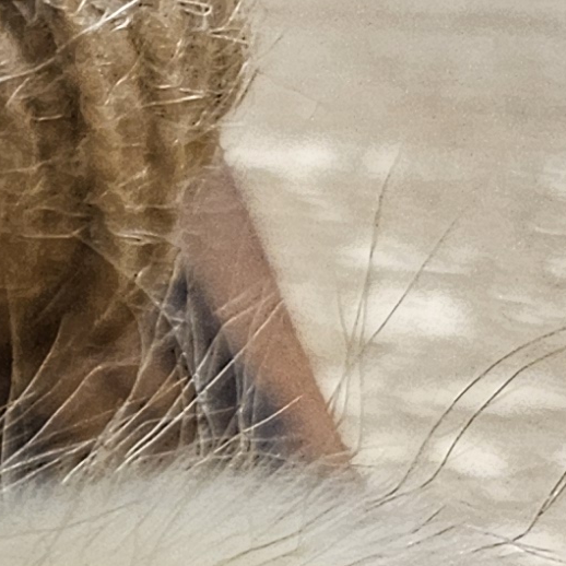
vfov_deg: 10.7
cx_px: -1343
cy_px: 844
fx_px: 2904
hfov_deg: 8.5
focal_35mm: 157
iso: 320
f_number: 1.8
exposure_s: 1/100
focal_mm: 5.4
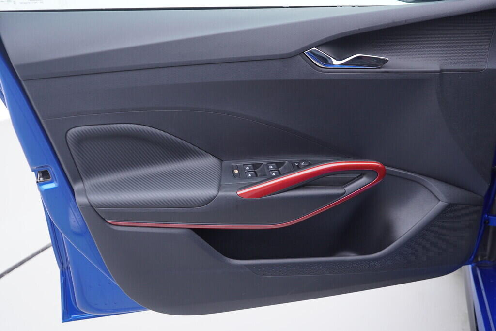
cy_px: 166
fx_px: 496
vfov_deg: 36.9
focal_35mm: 36
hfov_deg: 53.1
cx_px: 248
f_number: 2.8
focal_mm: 24
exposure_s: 1/40
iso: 160
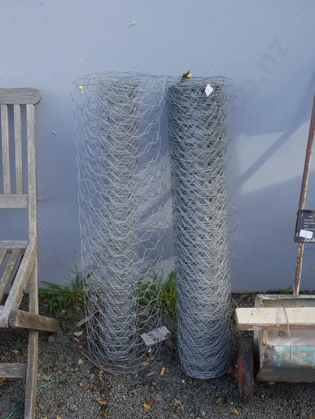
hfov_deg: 31.5
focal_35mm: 46
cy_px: 210
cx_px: 158
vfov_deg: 41.2
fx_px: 558
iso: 200
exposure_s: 1/125
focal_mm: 23
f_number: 5.1
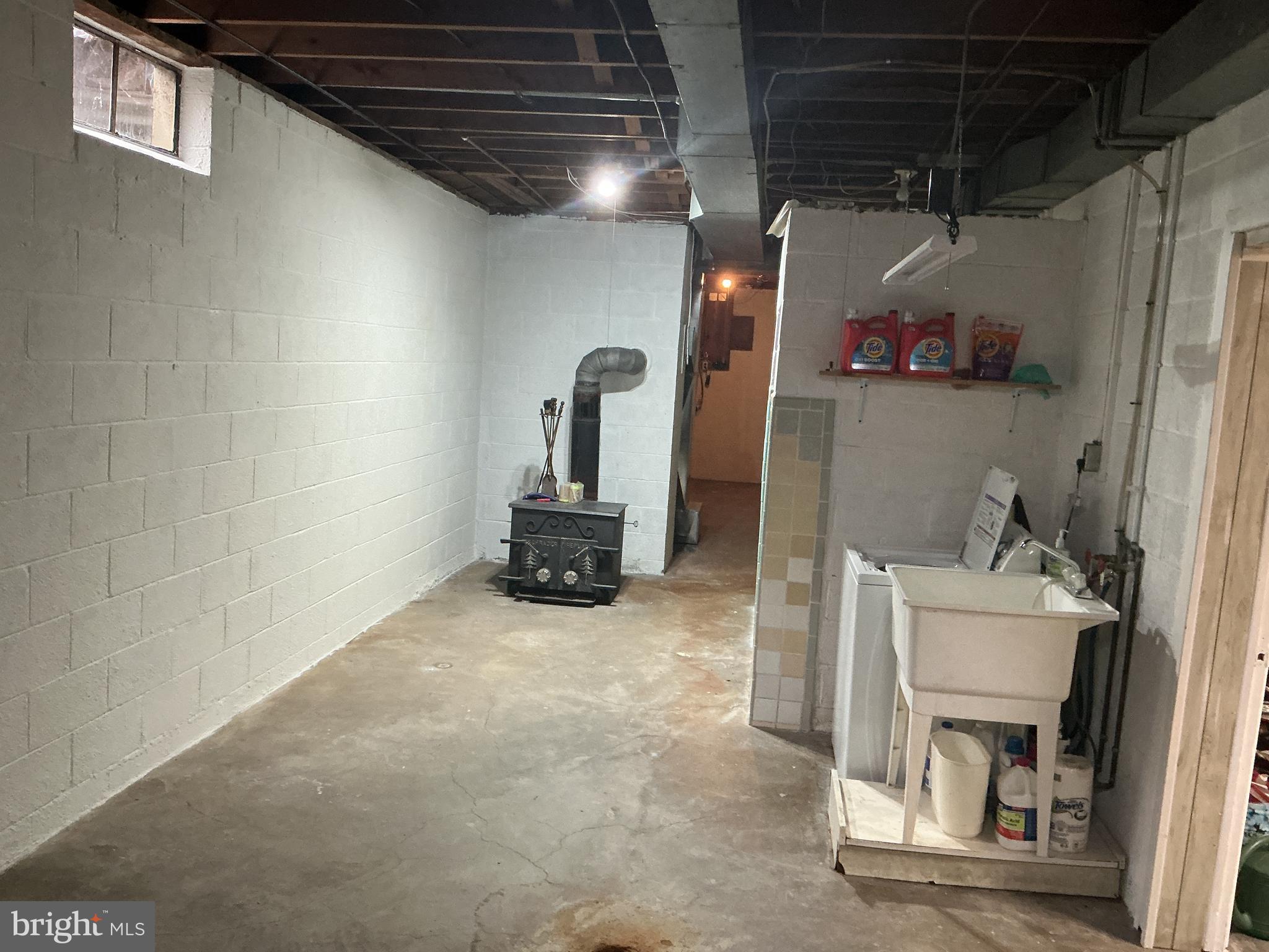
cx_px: 634
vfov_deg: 48.2
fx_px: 1063
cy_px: 476
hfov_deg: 61.7
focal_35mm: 29
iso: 200
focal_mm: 3
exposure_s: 1/60
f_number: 1.8
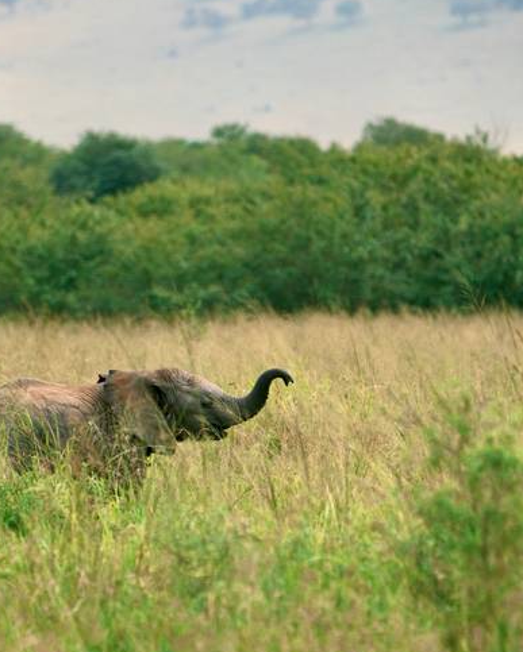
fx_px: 12159
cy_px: 402
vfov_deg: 3.1
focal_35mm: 629
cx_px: 200
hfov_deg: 2.5
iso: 320
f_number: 5.6
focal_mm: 300
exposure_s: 1/900
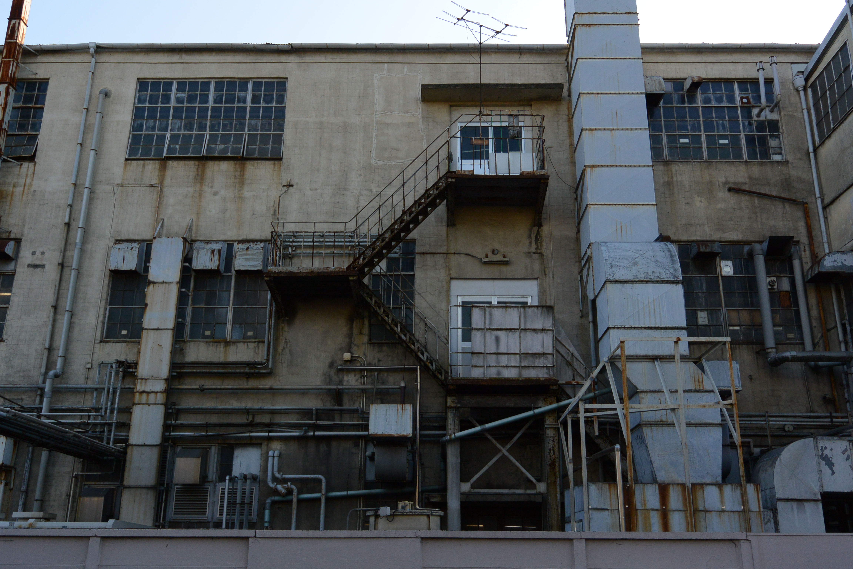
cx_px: 426
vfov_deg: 37.9
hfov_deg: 54.4
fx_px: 829
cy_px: 284
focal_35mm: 35
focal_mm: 13
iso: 160
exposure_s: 1/320
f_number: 5.6
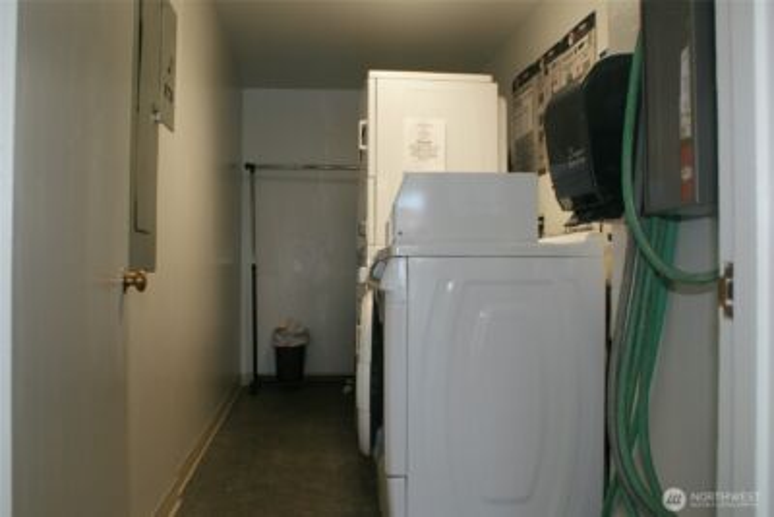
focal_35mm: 30
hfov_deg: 61.9
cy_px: 258
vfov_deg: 43.6
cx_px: 387
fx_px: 645
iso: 400
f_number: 5.6
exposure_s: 1/60
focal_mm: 20
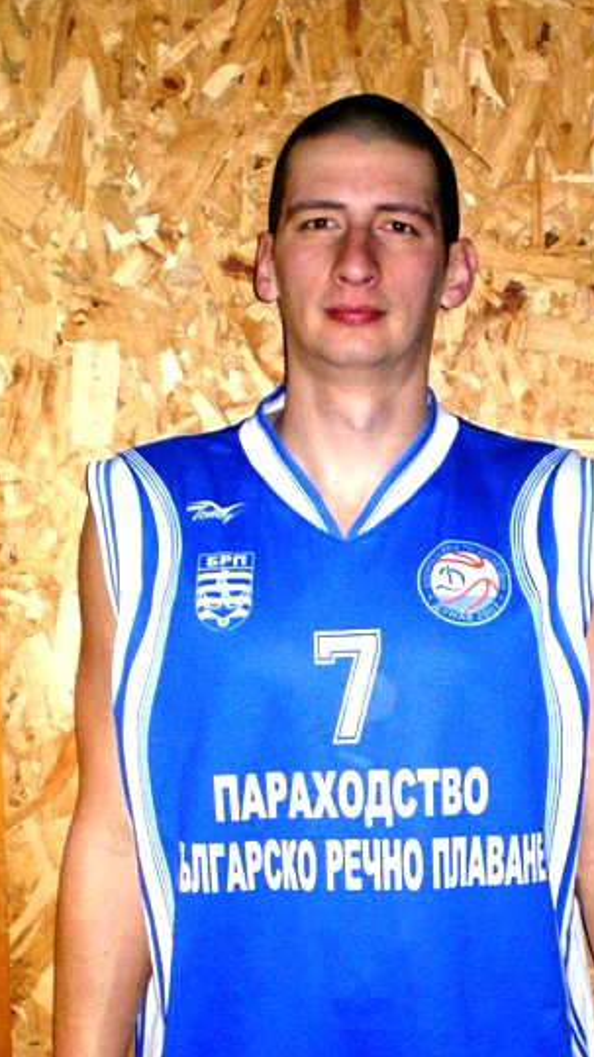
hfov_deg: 27.6
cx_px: 374
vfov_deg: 47.4
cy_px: 543
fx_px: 1205
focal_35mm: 43
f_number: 3.1
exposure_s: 1/30
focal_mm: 6.3
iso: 400
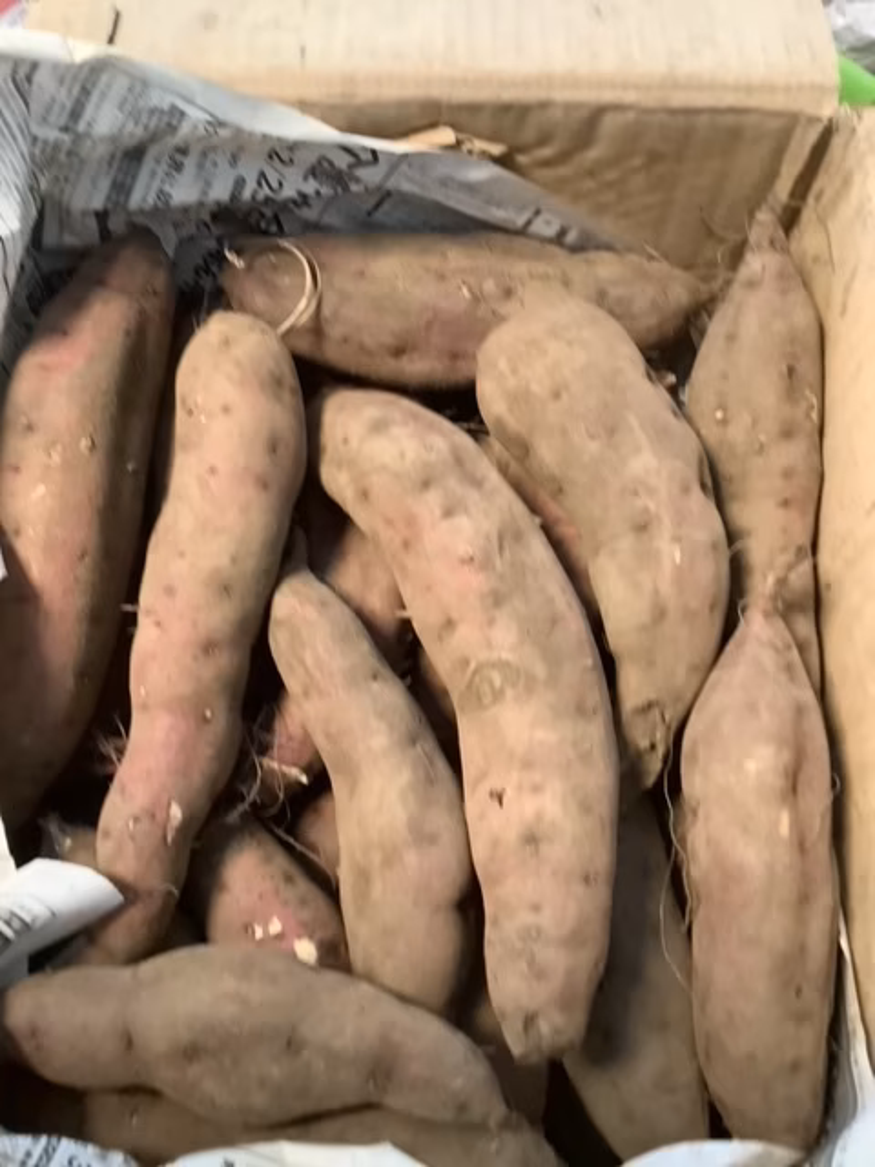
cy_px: 584
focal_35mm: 31
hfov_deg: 45.4
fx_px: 1045
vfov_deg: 58.4
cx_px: 438
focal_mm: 3.3
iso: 400
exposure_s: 1/30
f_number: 2.4
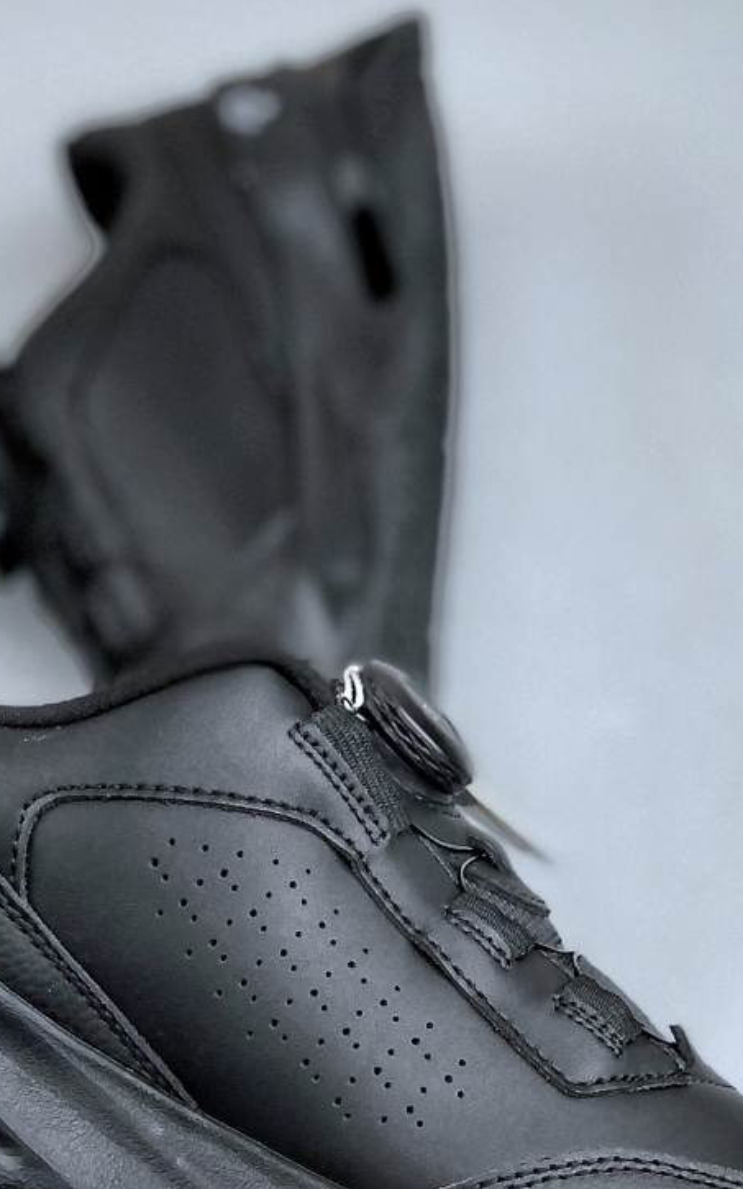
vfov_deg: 17.3
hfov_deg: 10.9
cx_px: 236
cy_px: 863
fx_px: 3889
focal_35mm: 120
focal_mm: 6.6
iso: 20
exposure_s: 1/33
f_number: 2.8
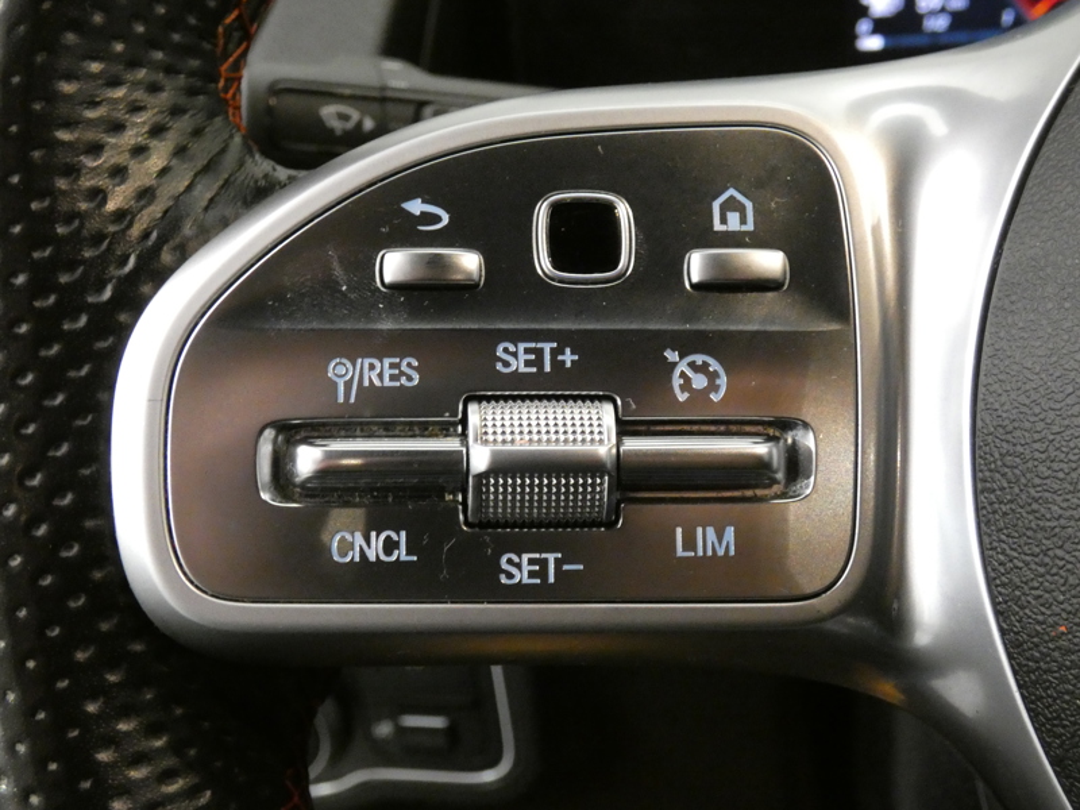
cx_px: 540
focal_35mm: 48
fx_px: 1498
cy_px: 405
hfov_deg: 39.7
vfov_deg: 30.3
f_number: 3.8
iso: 1600
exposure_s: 1/25
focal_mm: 8.6
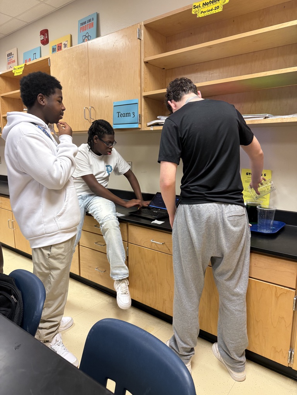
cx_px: 148
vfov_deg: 71.6
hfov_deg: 56.8
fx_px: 275
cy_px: 198
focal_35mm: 24
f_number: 1.78
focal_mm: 6.76
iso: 200
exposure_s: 1/81
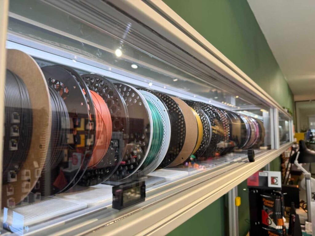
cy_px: 118
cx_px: 158
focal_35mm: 24
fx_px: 218
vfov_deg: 56.8
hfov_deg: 71.6
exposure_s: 1/77
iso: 100
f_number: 1.78
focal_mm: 6.76
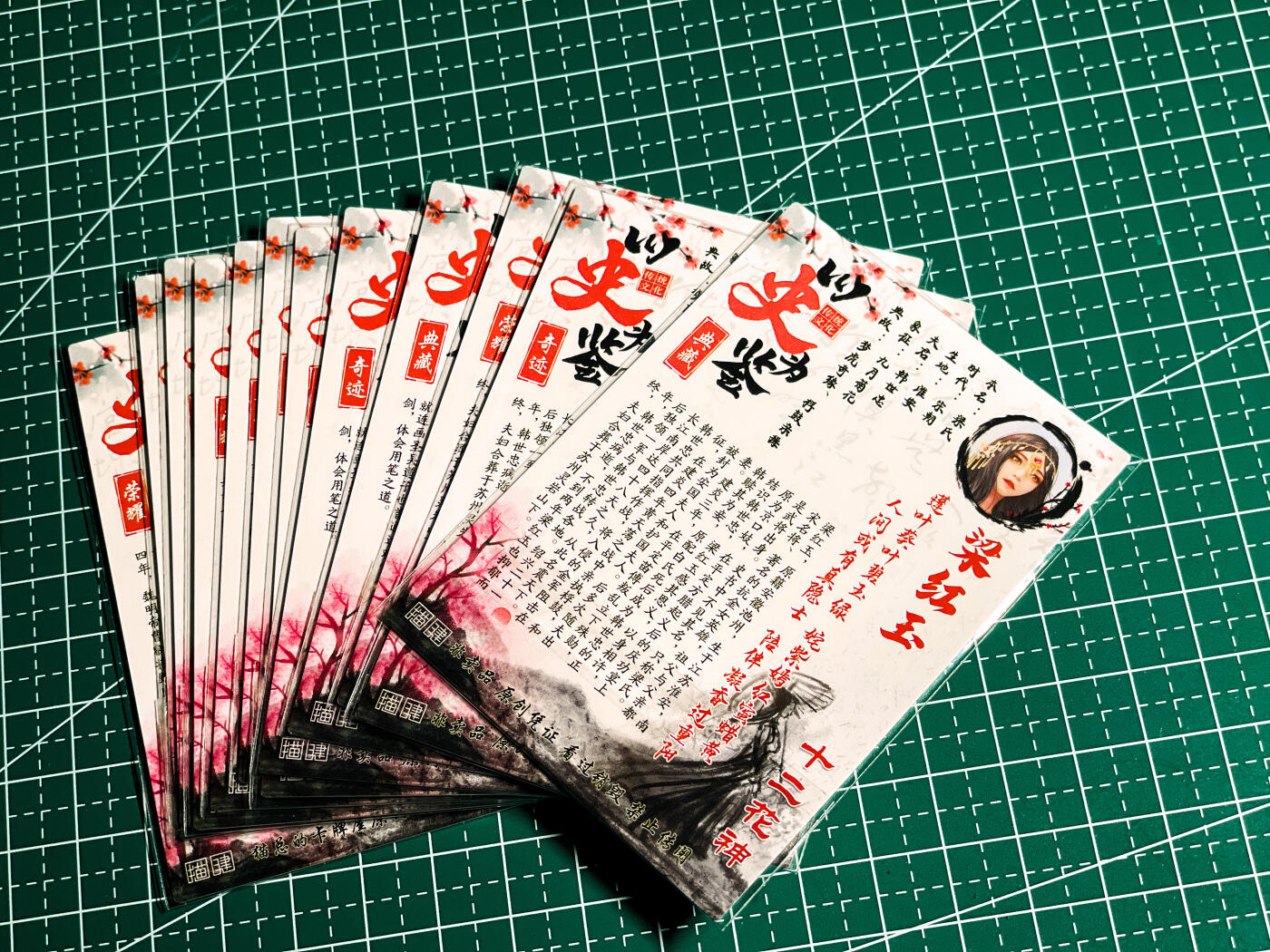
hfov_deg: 36.8
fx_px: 1908
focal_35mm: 52
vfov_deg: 28.0
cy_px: 476
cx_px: 635
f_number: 2
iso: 49
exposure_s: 1/100
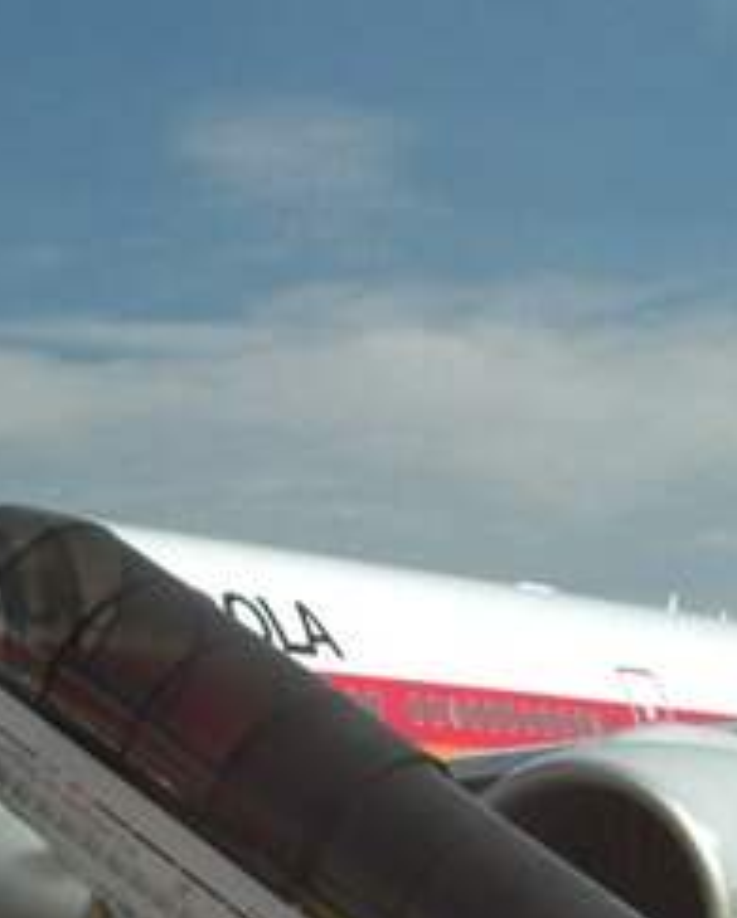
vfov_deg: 15.6
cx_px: -393
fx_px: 3320
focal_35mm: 122
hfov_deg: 12.0
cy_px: 767
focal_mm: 7.9
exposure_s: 1/200
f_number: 8
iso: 80
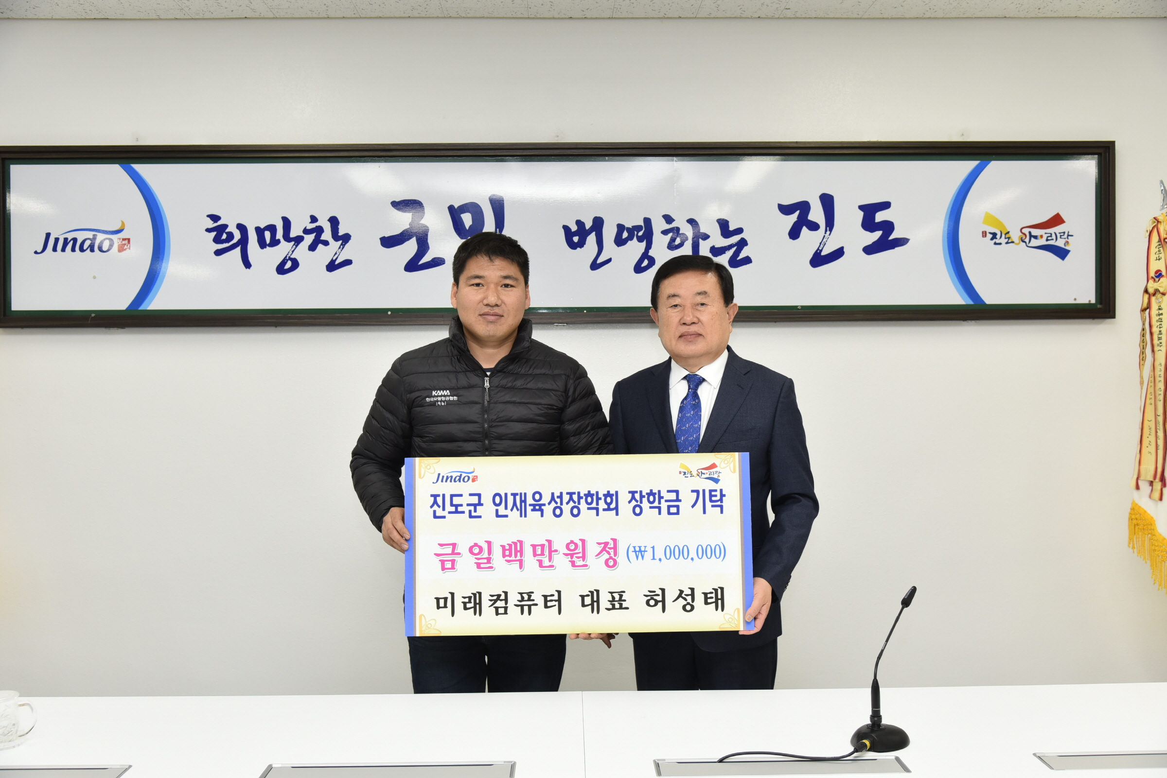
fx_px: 1232
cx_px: 584
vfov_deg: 35.1
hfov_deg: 50.7
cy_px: 389
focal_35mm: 38
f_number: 5
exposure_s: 1/125
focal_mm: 38
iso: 640
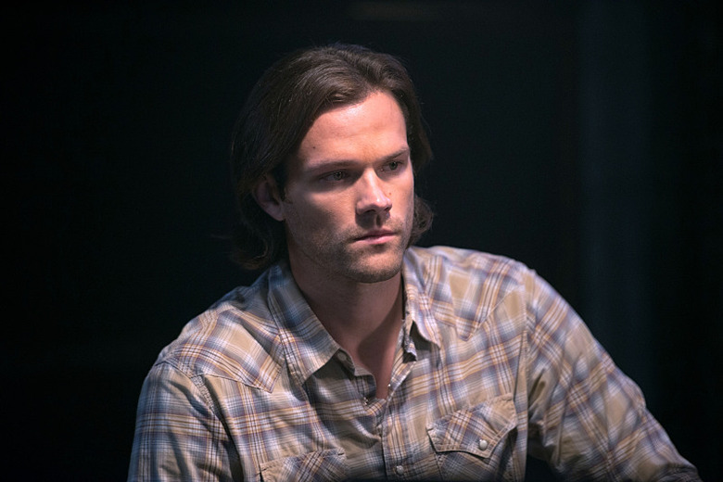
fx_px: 4016
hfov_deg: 10.3
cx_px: 362
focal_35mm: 200
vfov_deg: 6.9
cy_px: 241
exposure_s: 1/80
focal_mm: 200
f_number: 2.8
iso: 2500
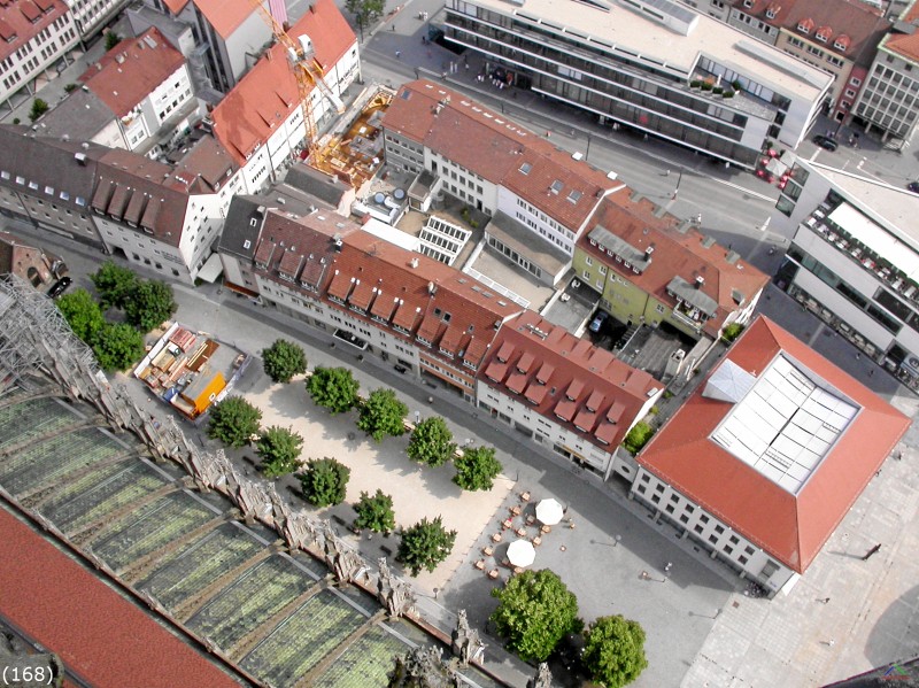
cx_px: 460
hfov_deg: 49.0
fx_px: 1008
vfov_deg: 37.7
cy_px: 344
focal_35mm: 38
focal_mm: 7.85
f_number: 6.7
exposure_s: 1/282
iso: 100
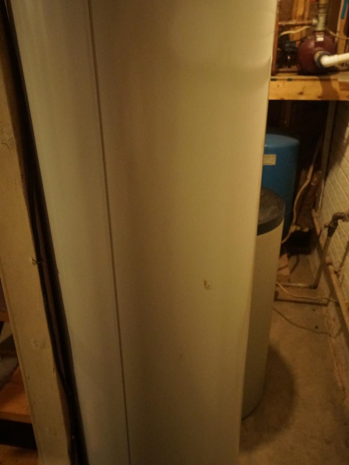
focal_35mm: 31
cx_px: 167
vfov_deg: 58.3
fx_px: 417
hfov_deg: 45.4
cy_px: 222
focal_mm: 18
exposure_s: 1/80
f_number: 4
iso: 6400
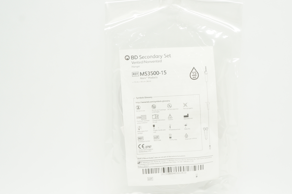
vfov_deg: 31.1
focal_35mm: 43
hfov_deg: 45.2
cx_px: 176
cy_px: 100
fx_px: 348
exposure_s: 1/25
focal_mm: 22
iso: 400
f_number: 8
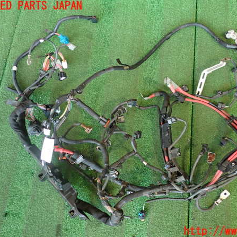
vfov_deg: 43.9
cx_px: 145
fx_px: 294
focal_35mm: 38
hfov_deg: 43.6
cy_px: 119
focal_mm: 5.79
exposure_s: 1/30
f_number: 2.4
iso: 320
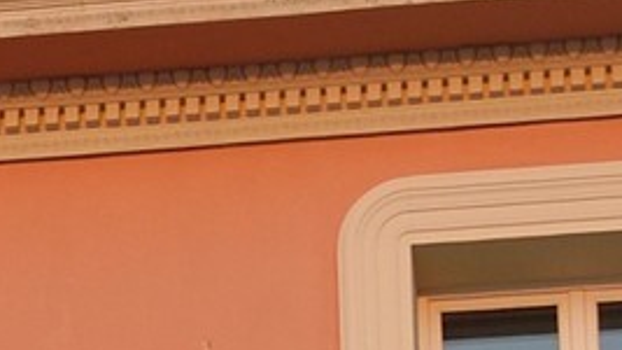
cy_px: 2008
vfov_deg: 2.8
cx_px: -643
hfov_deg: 5.4
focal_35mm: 395
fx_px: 6513
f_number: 6.3
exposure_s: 1/500
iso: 400
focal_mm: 42
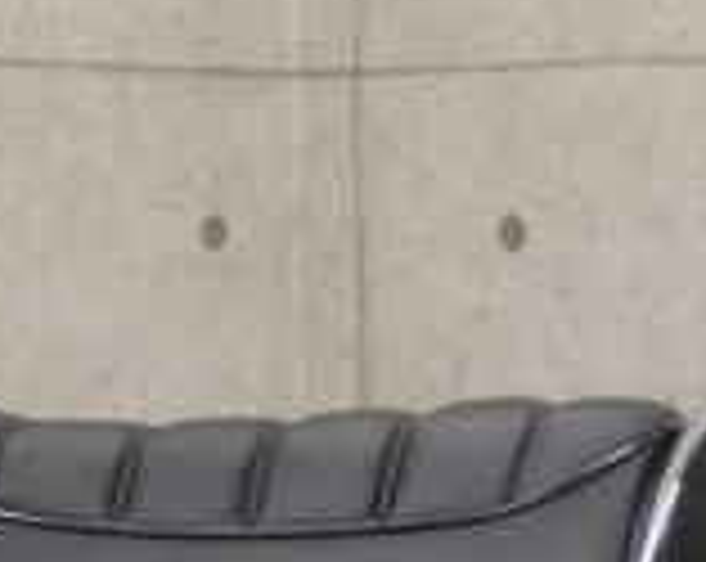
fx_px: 4922
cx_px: 940
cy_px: 611
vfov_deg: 6.5
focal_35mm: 236
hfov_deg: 8.1
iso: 500
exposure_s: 1/80
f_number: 3.7
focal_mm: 6.7
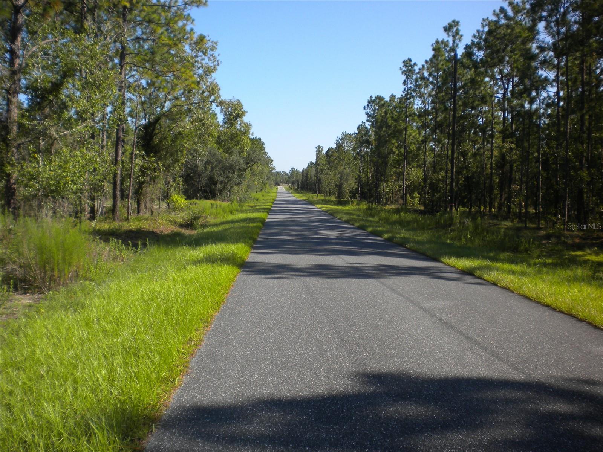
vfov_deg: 40.7
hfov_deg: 52.6
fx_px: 610
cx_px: 302
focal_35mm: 35
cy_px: 226
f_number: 4.6
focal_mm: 6.3
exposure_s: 1/387
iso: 80
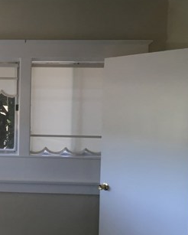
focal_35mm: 59
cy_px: 131
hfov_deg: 24.0
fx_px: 410
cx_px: -25
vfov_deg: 31.9
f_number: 2.2
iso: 25
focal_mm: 4.15
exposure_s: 1/40
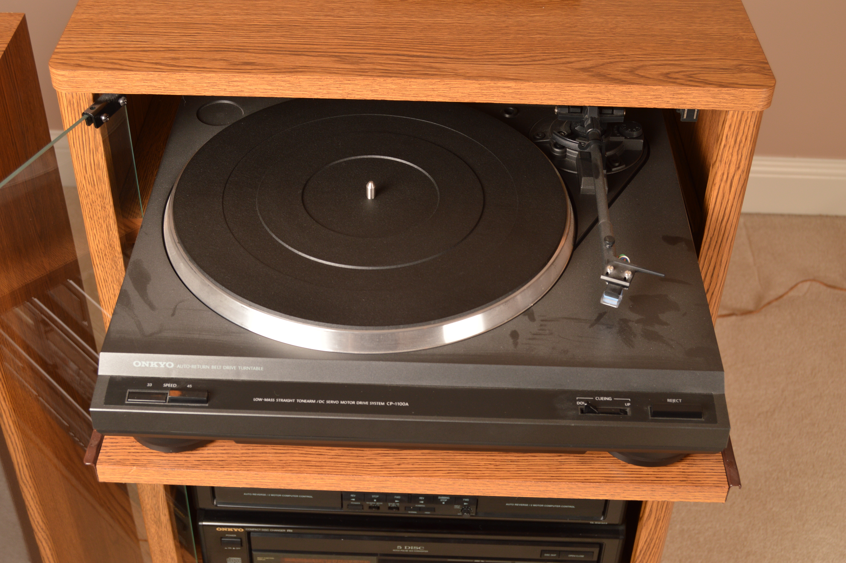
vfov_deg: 26.4
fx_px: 1197
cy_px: 282
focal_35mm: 51
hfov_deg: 38.9
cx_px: 423
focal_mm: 34
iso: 200
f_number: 6.3
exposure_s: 1/160
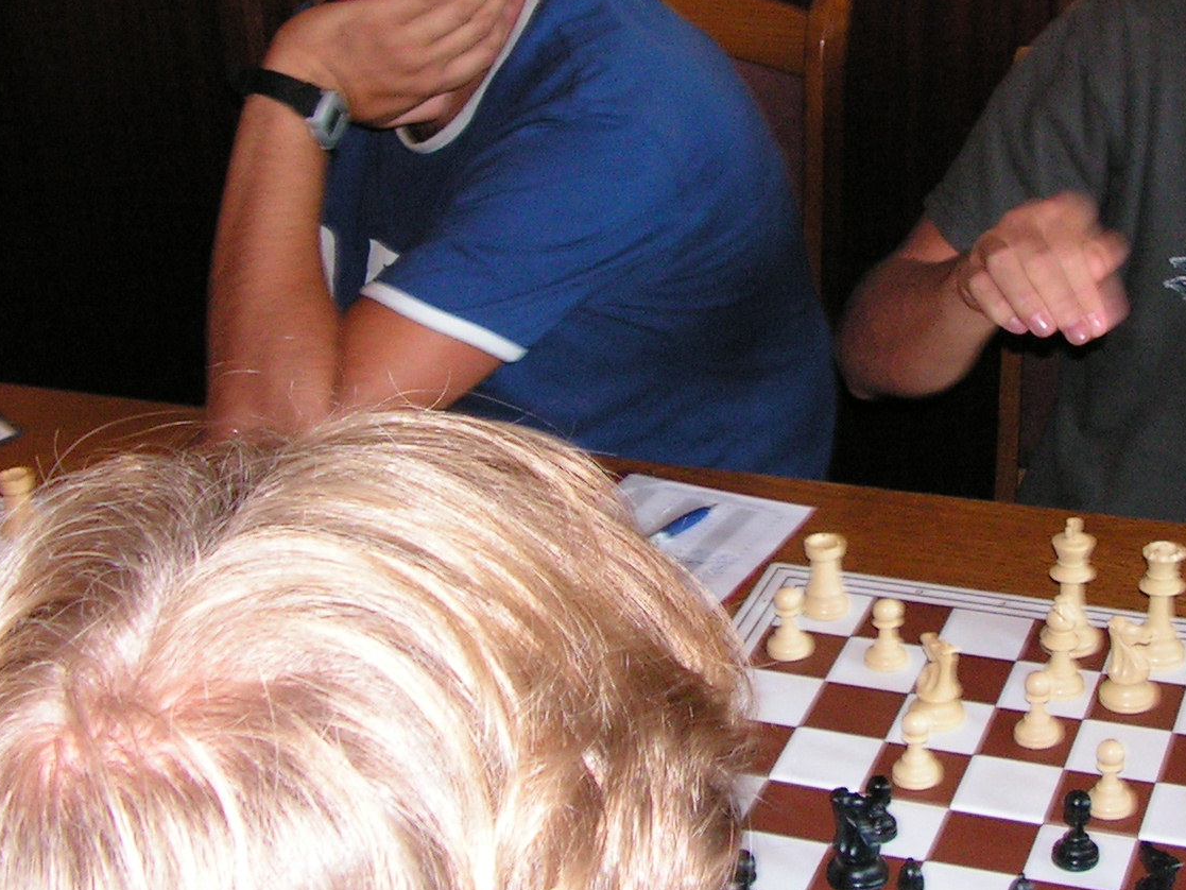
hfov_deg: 29.1
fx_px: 2262
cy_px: 319
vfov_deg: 22.2
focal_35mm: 66
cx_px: 837
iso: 200
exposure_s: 1/40
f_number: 3.2
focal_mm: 6
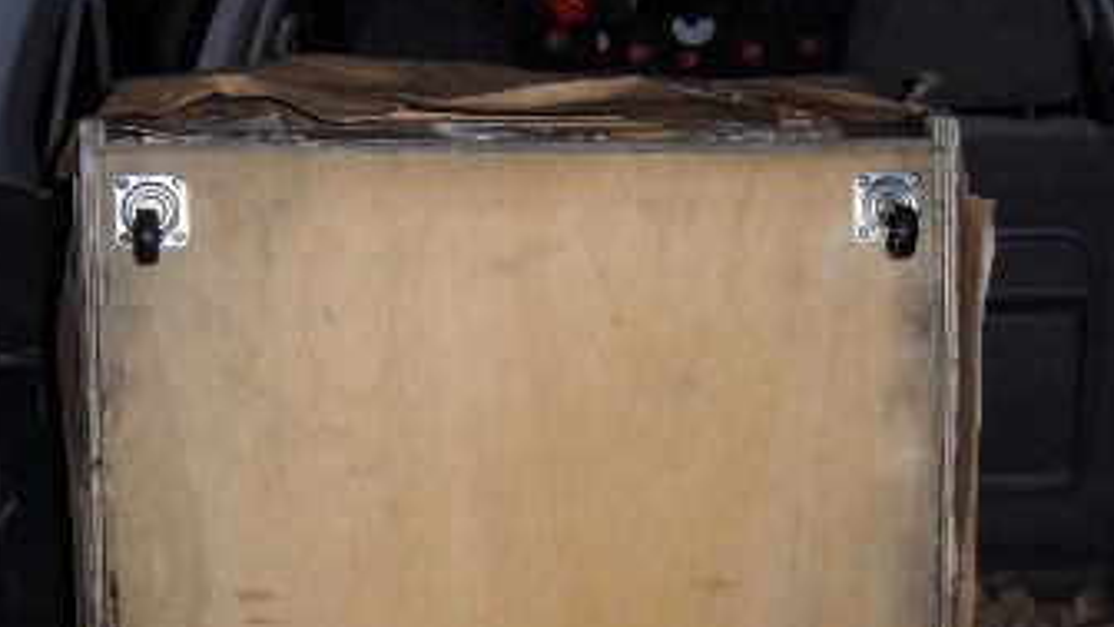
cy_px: 544
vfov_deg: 15.5
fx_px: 2274
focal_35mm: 77
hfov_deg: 27.5
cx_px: 504
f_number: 3.9
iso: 200
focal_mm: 9.5
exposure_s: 1/60
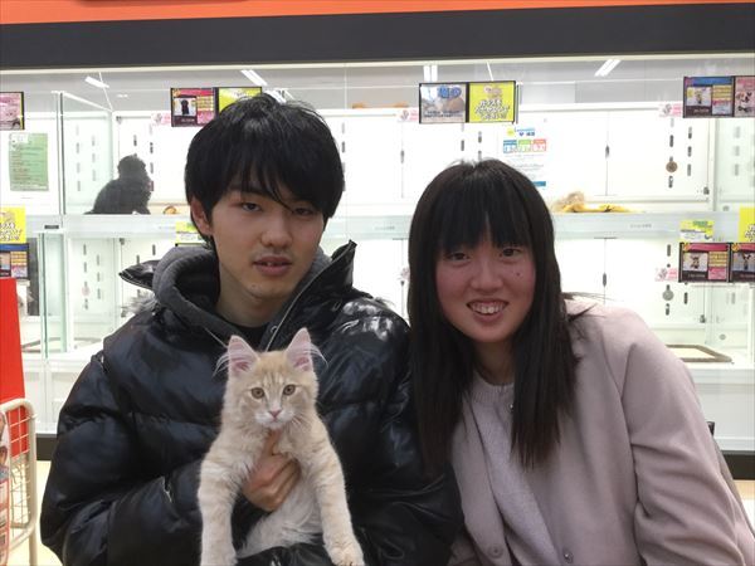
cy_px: 283
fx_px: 676
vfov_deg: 45.4
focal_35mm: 31
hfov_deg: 58.4
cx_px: 378
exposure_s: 1/30
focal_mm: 3.3
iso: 40
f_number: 2.4
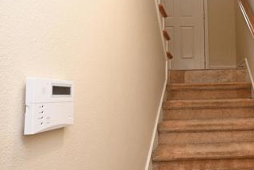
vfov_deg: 36.9
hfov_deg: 48.7
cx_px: 217
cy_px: 72
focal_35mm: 36
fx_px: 254
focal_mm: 12
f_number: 5.6
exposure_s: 1/60
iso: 1100
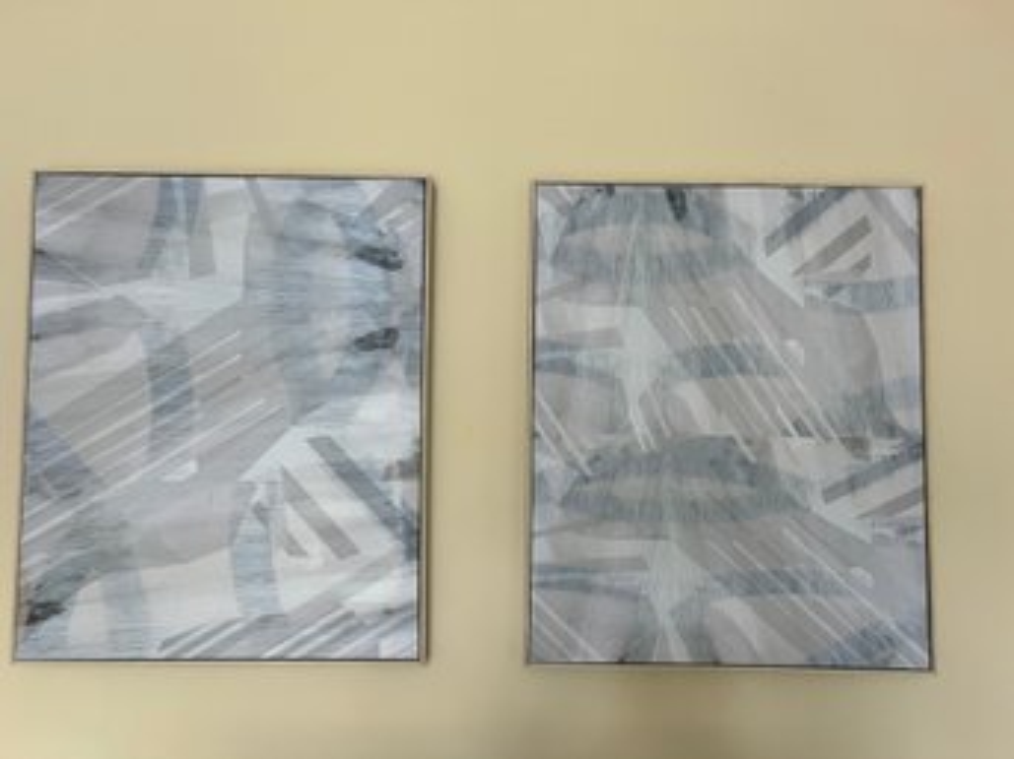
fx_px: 761
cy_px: 380
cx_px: 507
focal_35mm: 26
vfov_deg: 53.0
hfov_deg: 67.3
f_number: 1.5
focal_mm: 5.7
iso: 80
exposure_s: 1/120
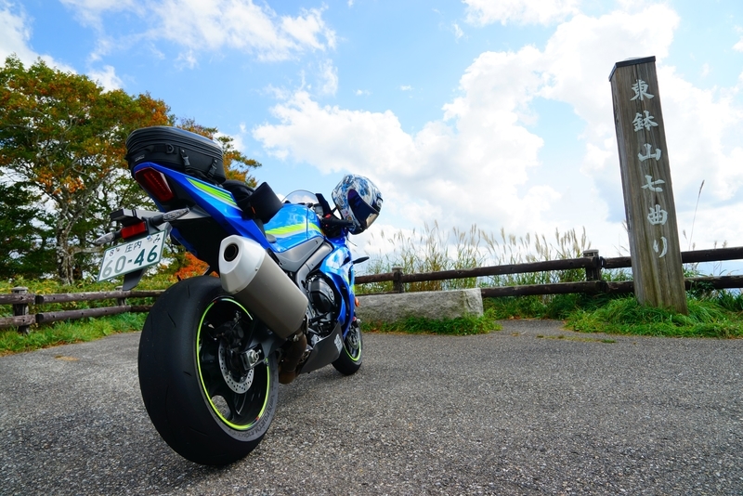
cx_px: 372
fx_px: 495
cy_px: 248
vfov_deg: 53.2
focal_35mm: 24
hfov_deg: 73.7
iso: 100
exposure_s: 1/125
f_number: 9.5
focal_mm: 24
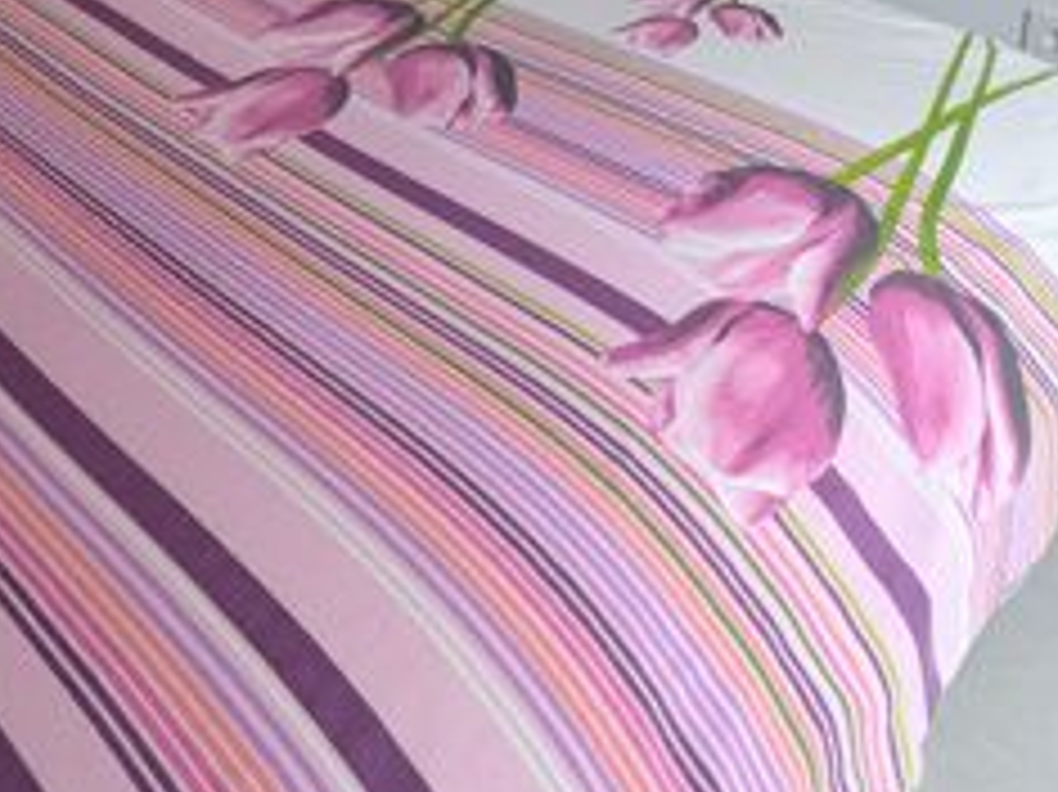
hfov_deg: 43.0
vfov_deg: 27.8
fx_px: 1283
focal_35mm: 42
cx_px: 232
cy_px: -263
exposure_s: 1/100
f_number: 2.2
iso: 74
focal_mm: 1.83
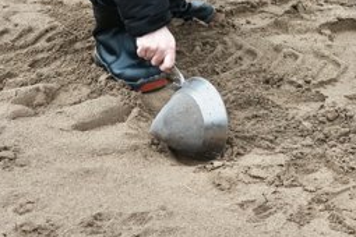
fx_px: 1068
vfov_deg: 12.4
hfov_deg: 18.5
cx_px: 349
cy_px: -31
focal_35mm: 108
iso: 1250
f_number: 4
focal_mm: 29
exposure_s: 1/1000
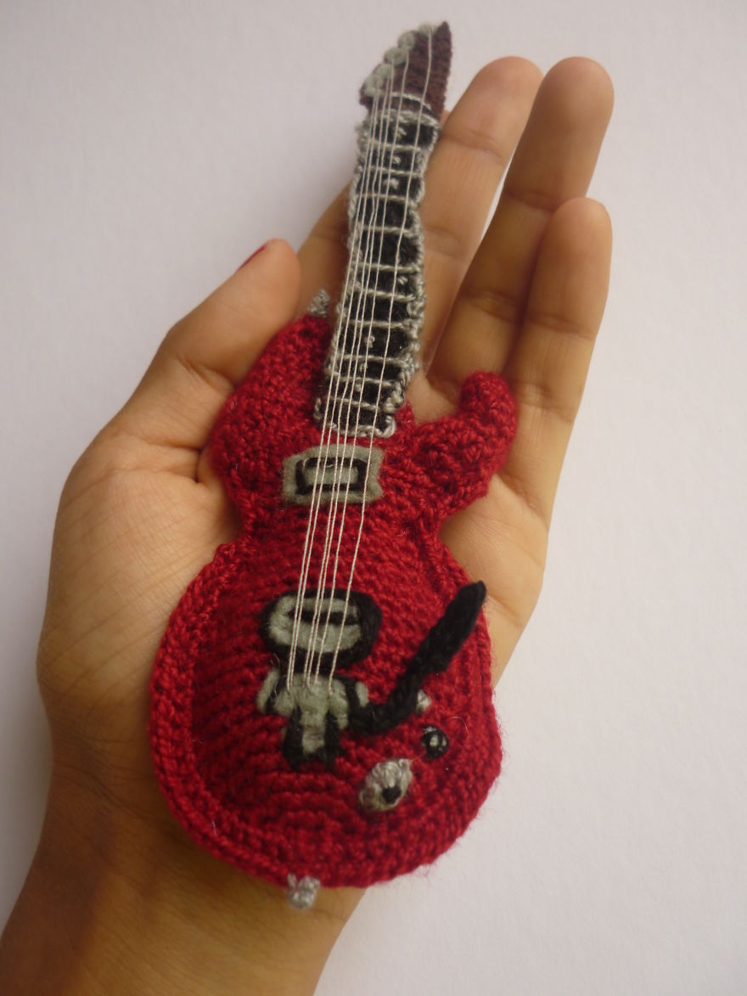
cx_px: 374
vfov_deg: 55.3
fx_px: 949
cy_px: 498
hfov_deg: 43.0
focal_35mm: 33
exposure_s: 1/320
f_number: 2.8
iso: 80
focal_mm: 5.5
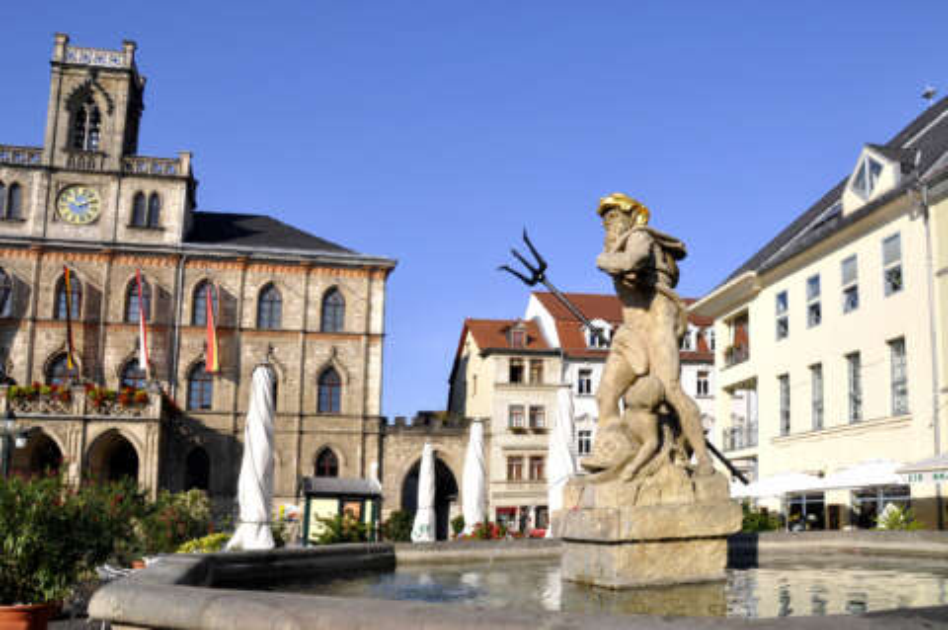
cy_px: 315
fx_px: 710
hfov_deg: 67.4
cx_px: 474
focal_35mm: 27
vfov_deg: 47.8
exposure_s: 1/200
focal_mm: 18
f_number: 14
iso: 200
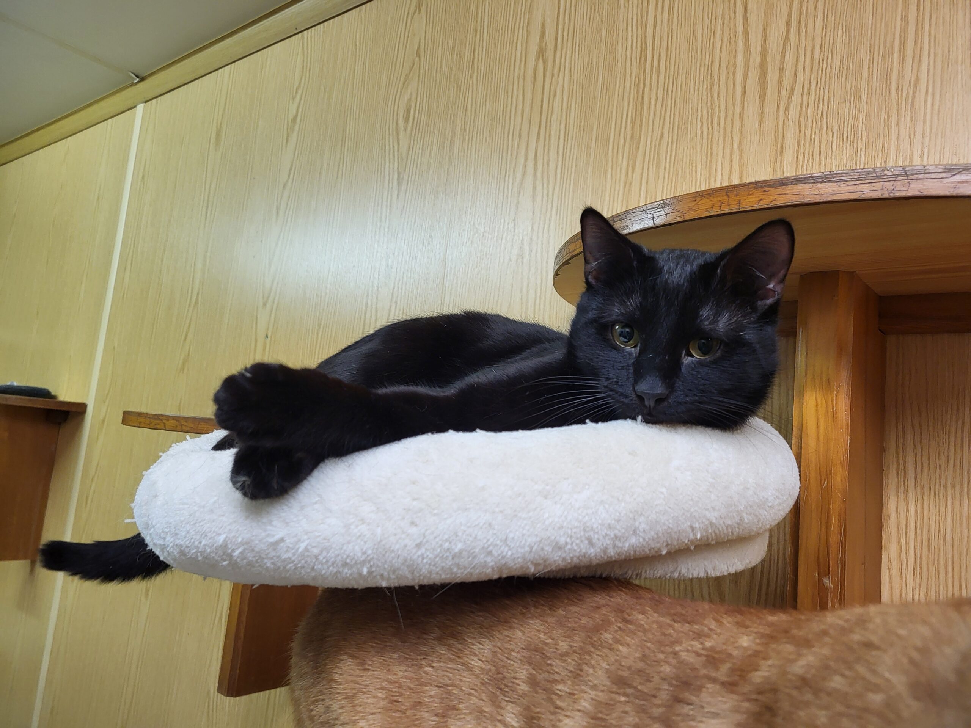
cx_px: 486
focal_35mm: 26
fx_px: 729
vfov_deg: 53.1
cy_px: 364
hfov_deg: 67.3
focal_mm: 5.4
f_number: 1.8
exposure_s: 1/100
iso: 200
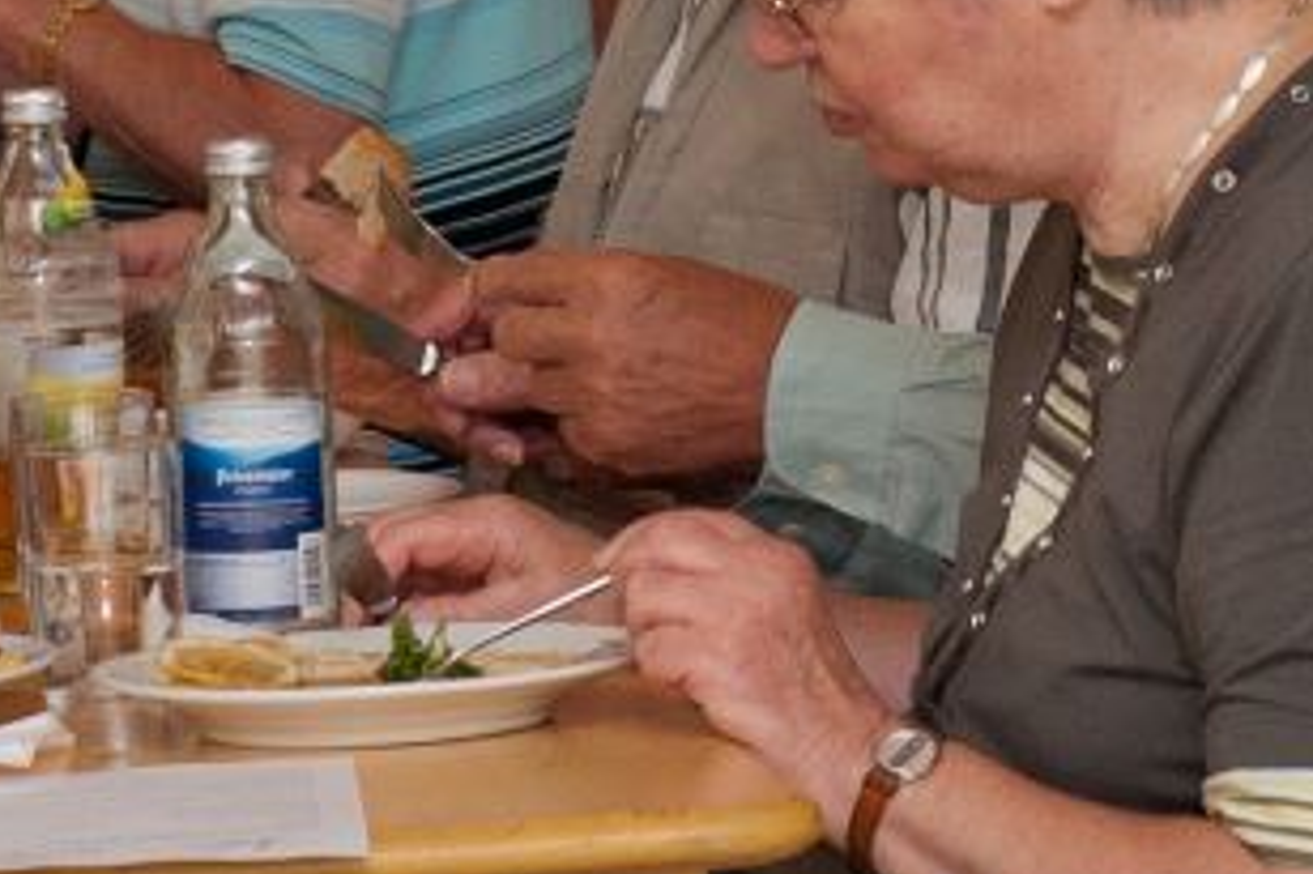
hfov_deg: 4.7
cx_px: 1070
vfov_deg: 3.1
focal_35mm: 437
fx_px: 15929
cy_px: -978
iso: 1250
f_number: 8
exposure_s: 1/200
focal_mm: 70
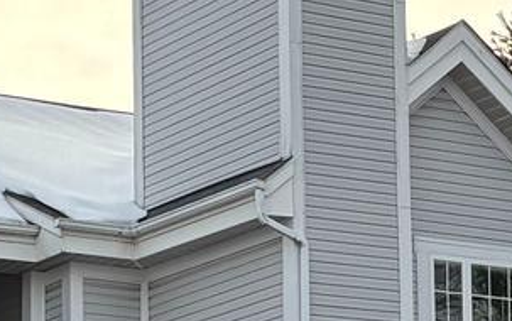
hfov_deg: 11.1
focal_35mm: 186
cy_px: 662
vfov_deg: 6.8
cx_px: -76
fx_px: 2598
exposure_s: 1/830
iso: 64
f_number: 1.6
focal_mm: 5.96
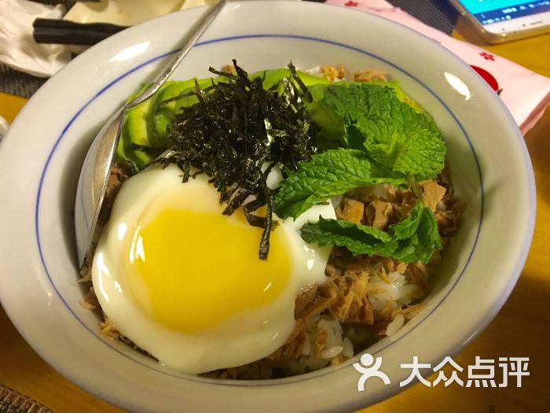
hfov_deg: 61.7
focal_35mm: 29
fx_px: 461
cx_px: 275
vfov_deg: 48.2
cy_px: 206
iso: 100
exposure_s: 1/8
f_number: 2.2
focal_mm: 4.15
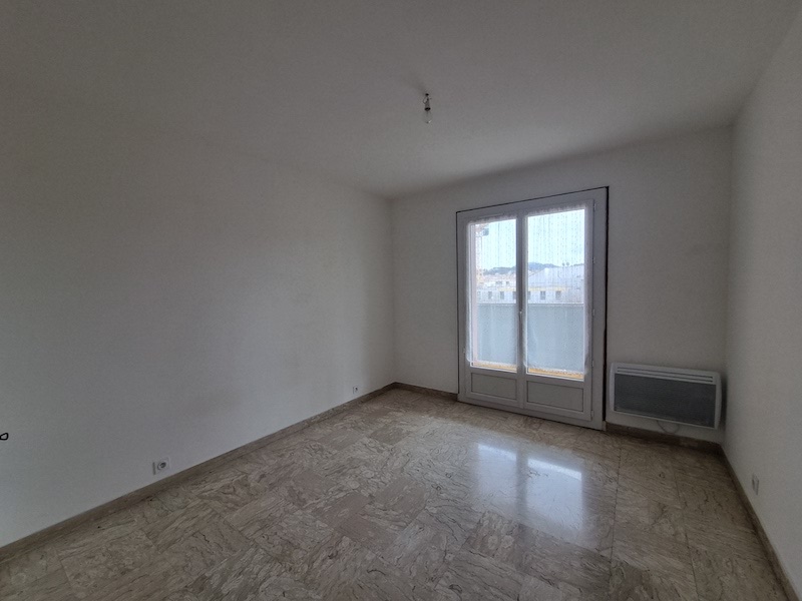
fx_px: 301
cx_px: 401
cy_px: 300
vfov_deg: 89.9
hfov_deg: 106.2
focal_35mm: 13
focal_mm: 2.2
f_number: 2.2
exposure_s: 1/111
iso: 50
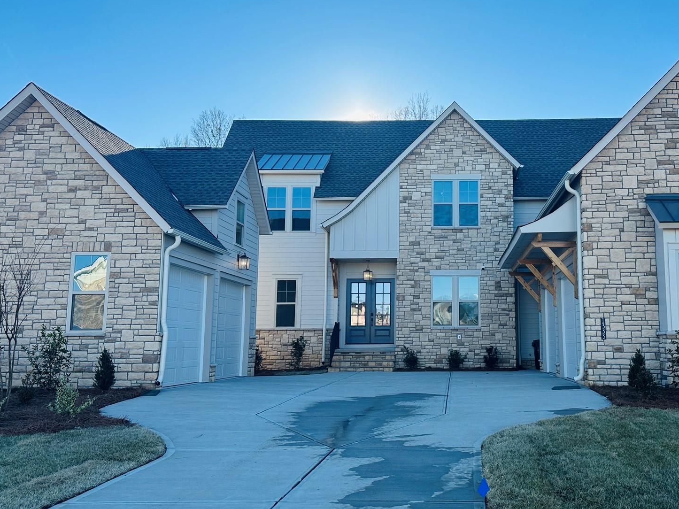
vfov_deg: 41.8
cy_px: 249
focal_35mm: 34
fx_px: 667
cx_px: 445
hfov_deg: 53.1
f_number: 1.78
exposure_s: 1/2469
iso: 80
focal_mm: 6.86
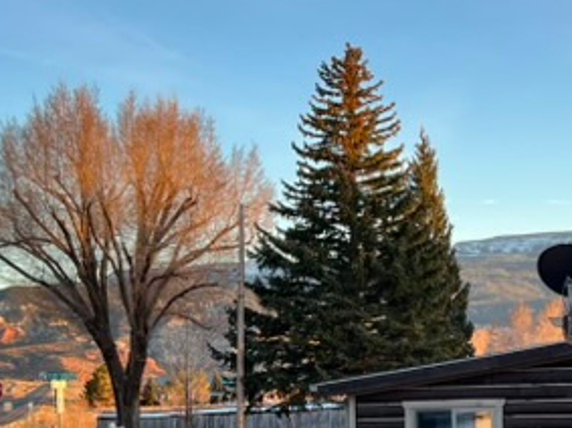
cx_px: 461
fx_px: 1553
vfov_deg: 15.6
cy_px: 357
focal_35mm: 94
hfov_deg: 20.6
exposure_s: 1/150
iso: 32
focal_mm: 5.7
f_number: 1.5
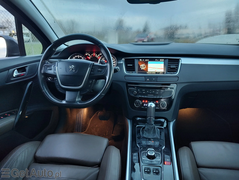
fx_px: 159
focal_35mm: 23
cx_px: 120
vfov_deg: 58.9
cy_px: 90
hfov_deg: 73.9
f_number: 1.8
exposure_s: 1/50
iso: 295
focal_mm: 5.56
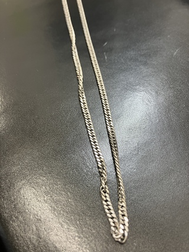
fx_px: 204
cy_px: 126
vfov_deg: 63.5
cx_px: 94
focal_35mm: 28
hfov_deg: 49.7
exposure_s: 1/50
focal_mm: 3.99
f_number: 1.8
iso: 50
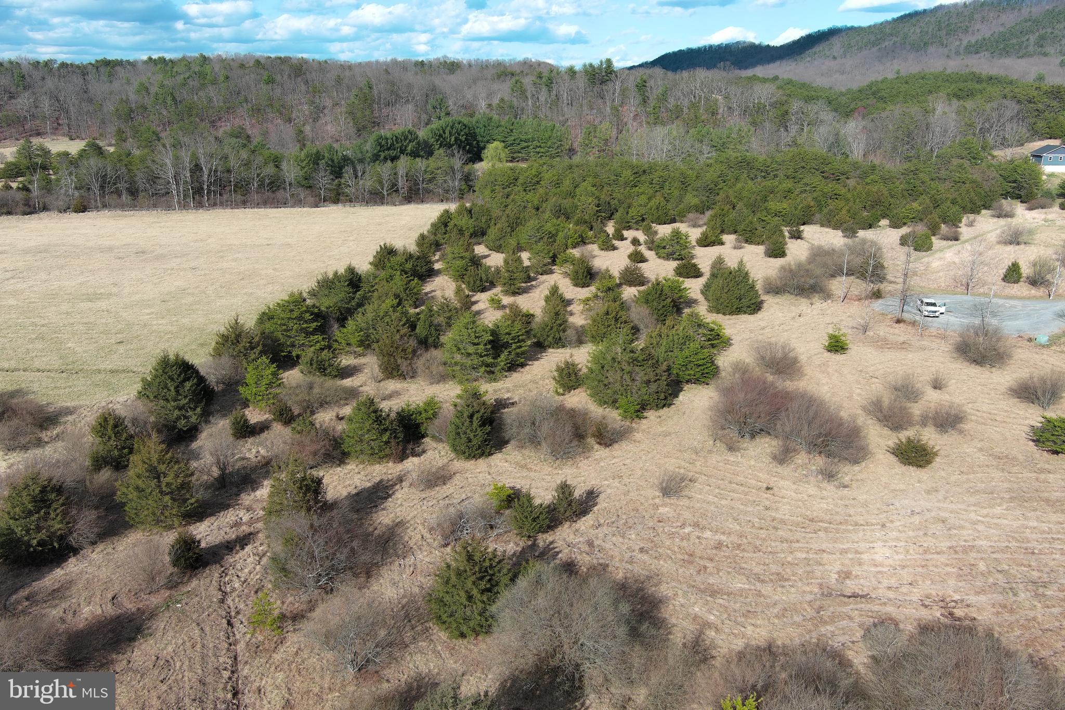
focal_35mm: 29
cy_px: 355
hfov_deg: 63.7
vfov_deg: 45.0
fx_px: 858
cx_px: 532
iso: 100
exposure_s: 1/945
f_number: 2.8
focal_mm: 10.57
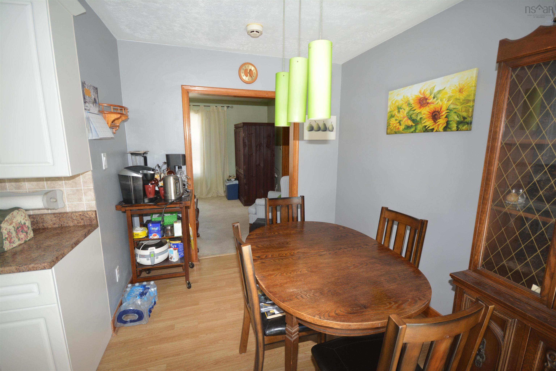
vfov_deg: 72.1
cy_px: 186
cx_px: 278
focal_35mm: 16
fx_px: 255
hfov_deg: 95.0
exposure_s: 1/60
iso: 400
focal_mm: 11
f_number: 4.2
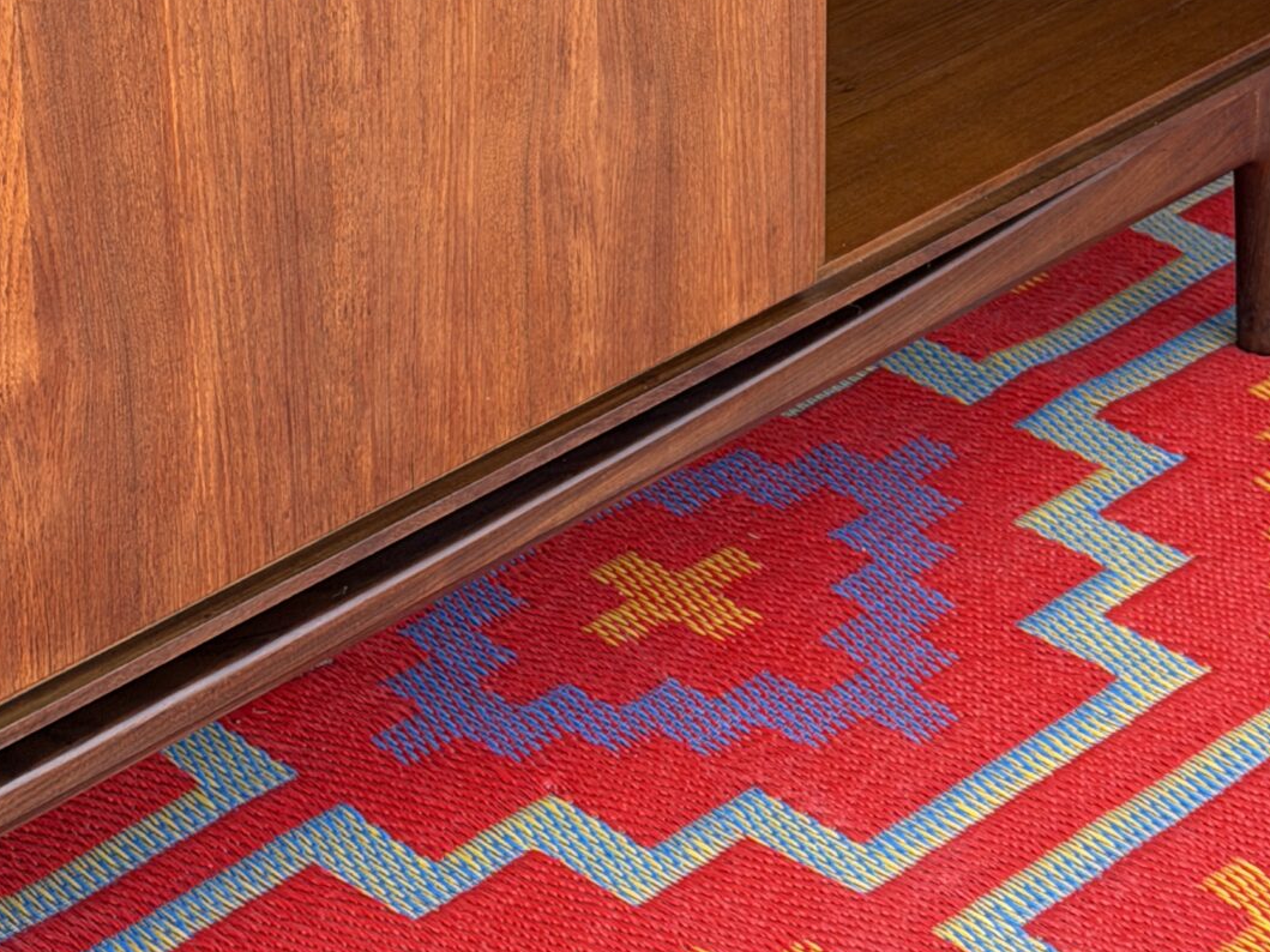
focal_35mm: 116
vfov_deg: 12.5
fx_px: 4255
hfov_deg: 16.9
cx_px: 847
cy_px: -209
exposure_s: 1/121
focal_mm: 6.76
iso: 64
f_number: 1.78
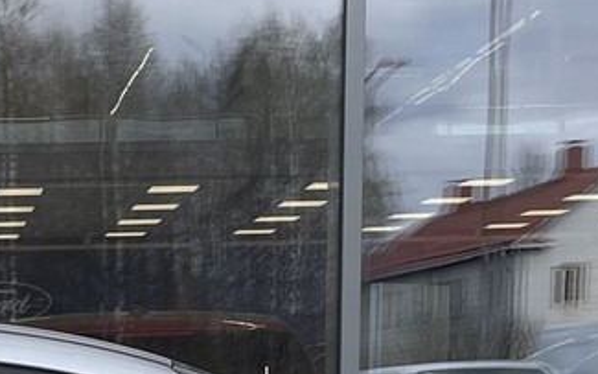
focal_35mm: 122
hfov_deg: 16.7
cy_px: 809
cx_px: -9
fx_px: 1988
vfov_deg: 9.8
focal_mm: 4.2
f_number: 1.6
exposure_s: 1/1531
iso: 32
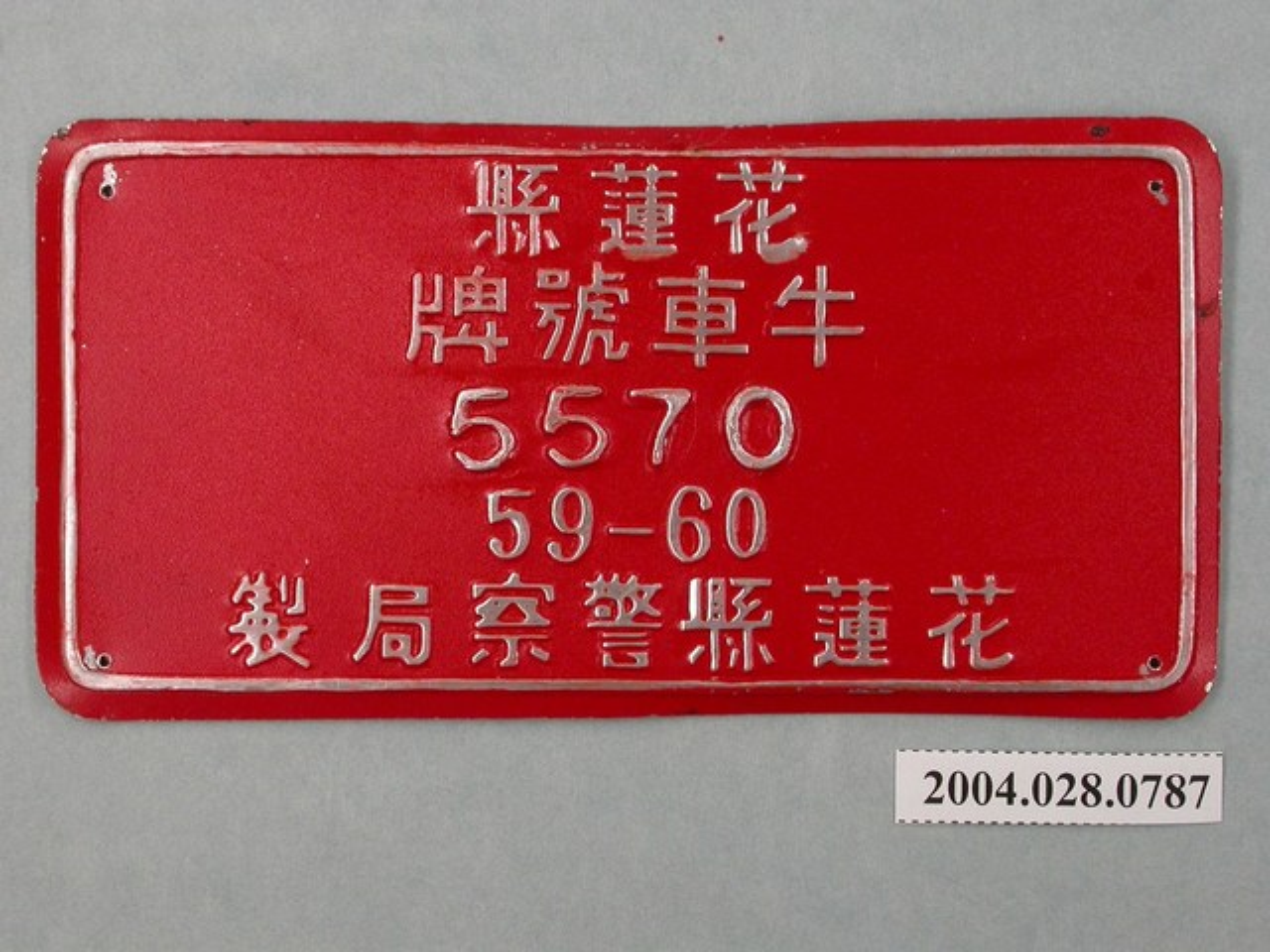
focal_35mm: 86
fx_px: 3155
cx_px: 635
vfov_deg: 17.2
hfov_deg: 22.8
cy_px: 476
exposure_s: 1/30
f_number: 4.7
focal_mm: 17.8
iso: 100
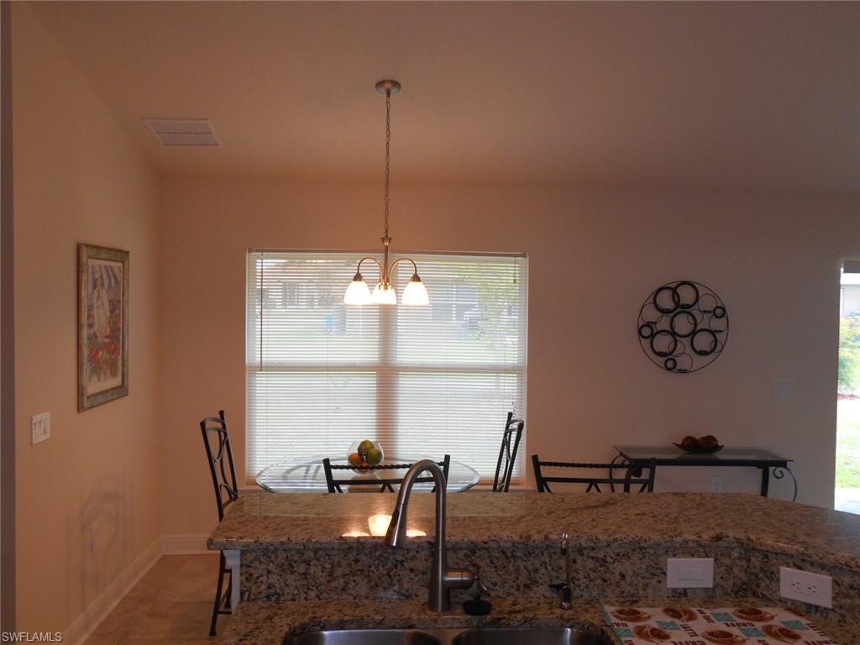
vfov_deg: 45.4
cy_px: 322
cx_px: 430
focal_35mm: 31
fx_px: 770
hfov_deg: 58.4
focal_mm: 5.5
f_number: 3.6
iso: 125
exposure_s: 1/30
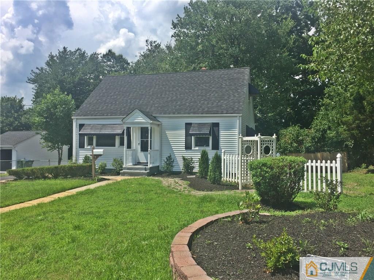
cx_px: 187
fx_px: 313
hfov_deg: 61.7
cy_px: 140
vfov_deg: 48.2
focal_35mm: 29
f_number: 2.2
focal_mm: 4.15
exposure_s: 1/2475
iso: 32
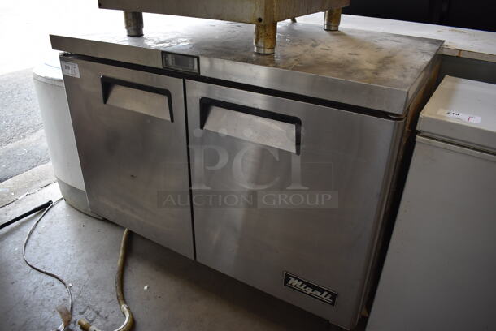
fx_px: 372
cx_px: 248
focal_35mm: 27
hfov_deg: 67.3
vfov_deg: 48.0
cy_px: 166
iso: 450
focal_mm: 18
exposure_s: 1/250
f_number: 3.5
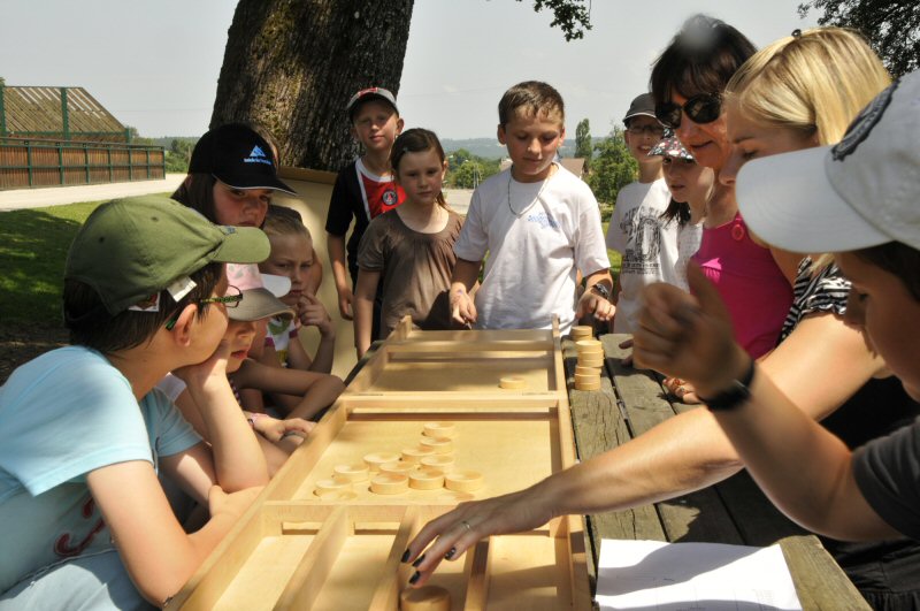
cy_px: 306
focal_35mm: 44
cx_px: 460
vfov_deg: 30.8
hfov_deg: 45.0
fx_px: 1110
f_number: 18
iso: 400
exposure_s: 1/160
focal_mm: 29
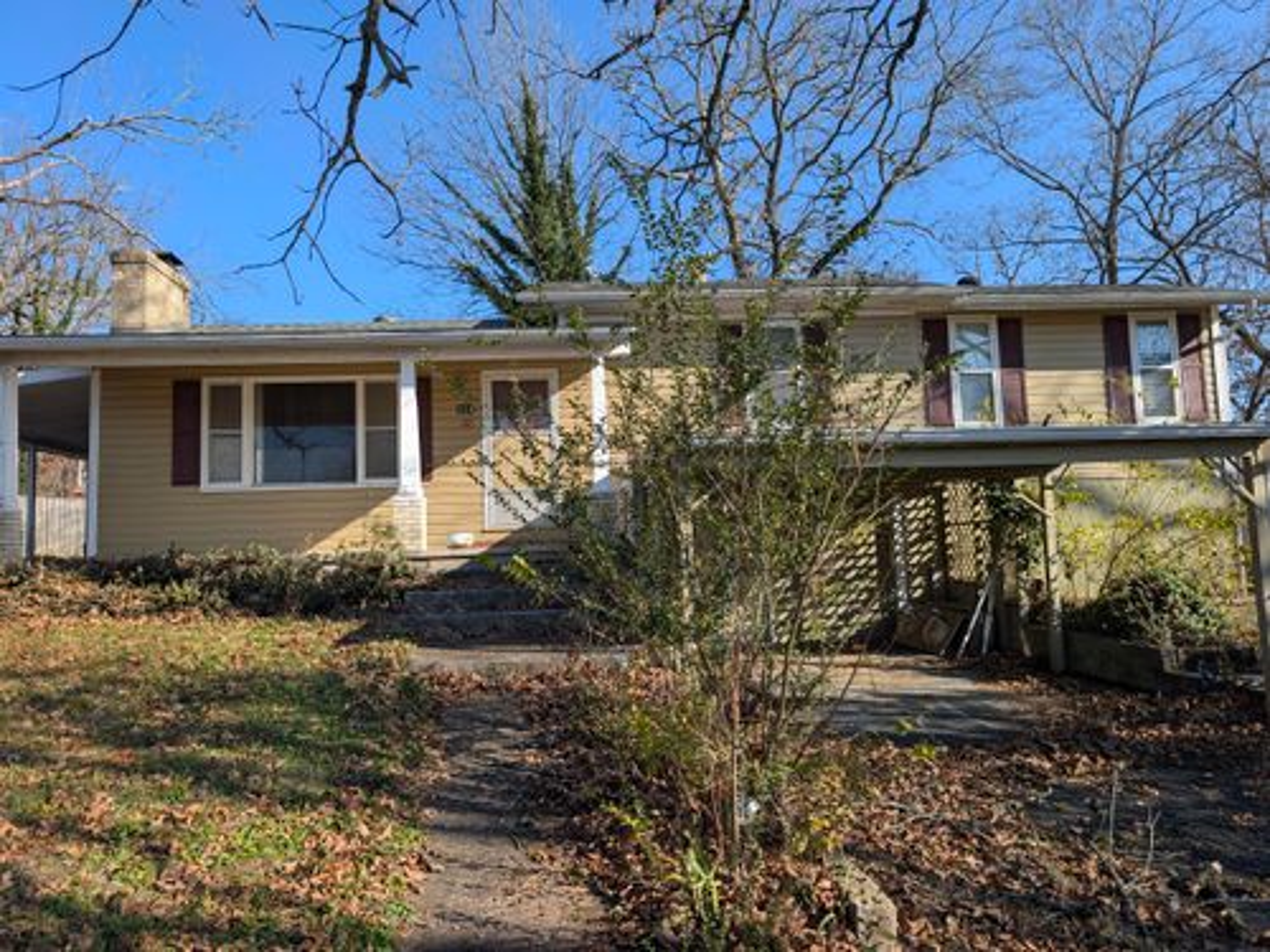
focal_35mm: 24
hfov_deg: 71.6
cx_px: 635
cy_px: 476
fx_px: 881
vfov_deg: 56.8
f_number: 1.68
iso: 19
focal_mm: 6.9
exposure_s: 1/656
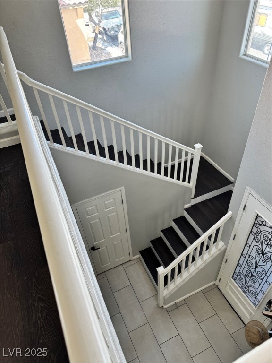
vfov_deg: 71.6
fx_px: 251
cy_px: 182
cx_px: 136
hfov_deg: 56.8
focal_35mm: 24
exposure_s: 1/121
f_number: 1.78
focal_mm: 6.76
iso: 80
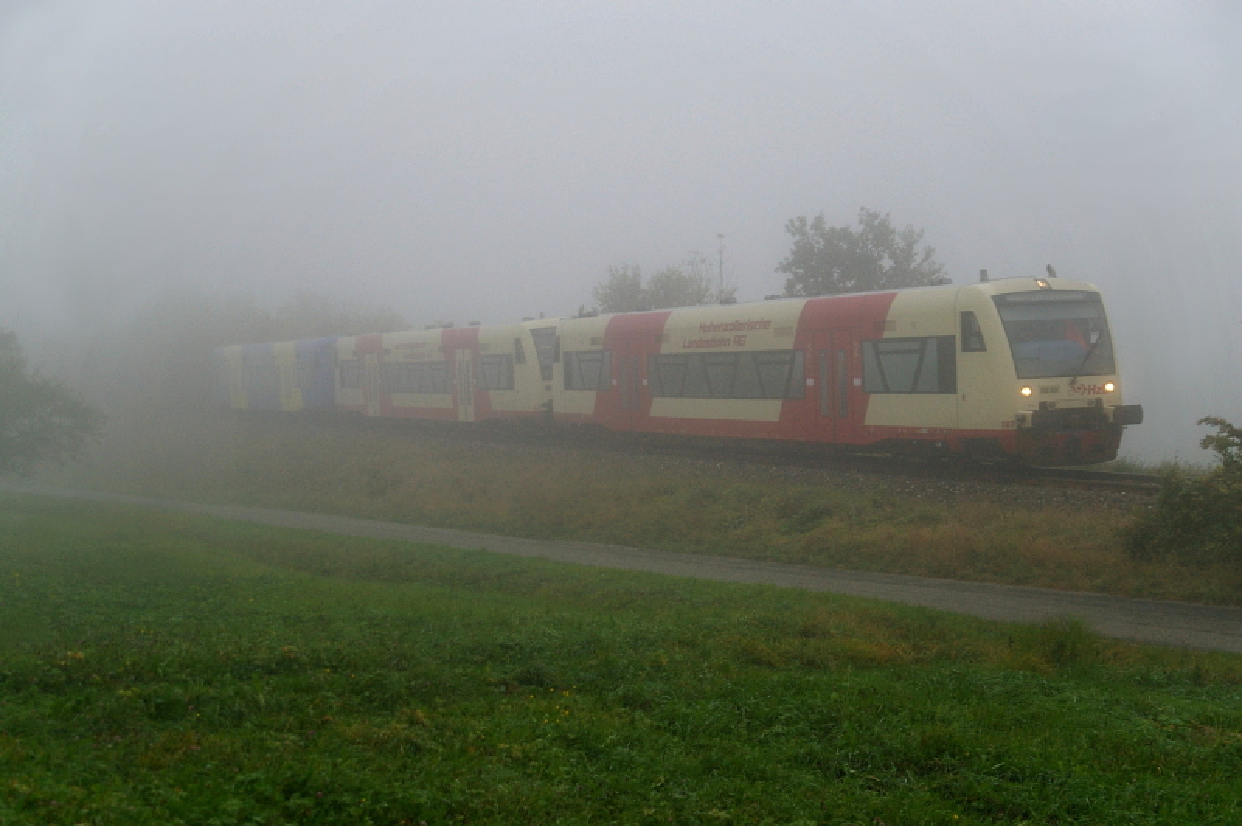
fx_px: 2068
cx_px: 621
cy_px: 413
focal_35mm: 60
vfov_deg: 22.6
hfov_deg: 33.4
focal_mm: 40
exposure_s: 1/500
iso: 400
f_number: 4
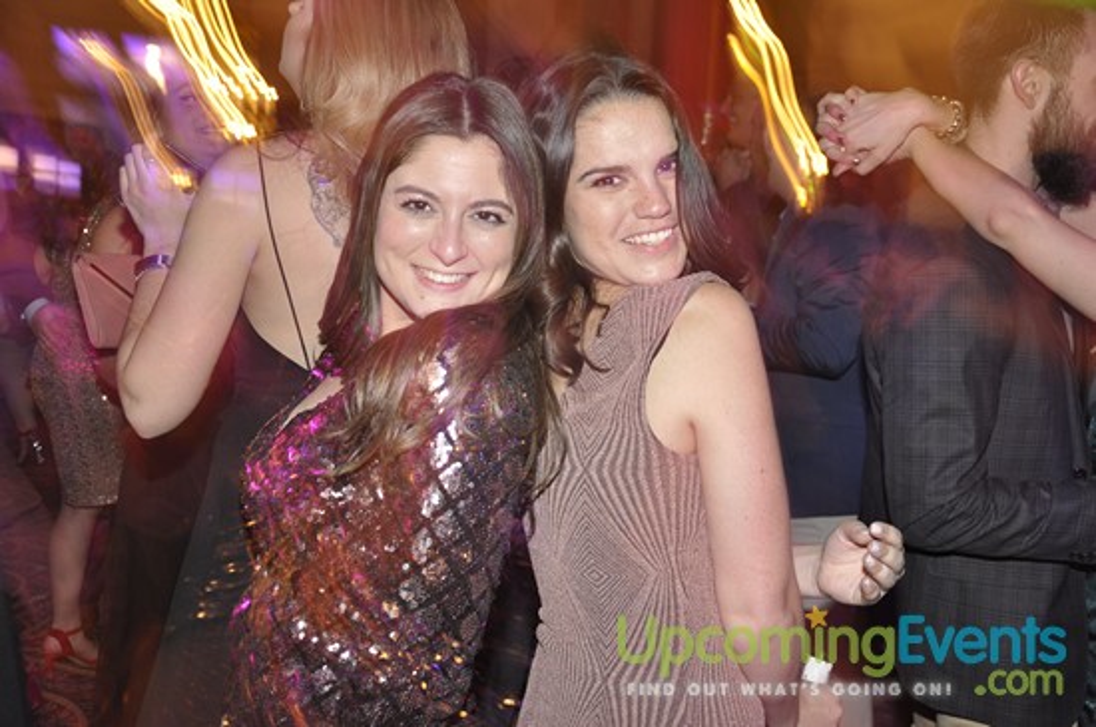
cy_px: 364
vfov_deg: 31.8
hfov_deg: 46.5
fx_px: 1277
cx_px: 548
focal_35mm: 42
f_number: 5
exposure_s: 1
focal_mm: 28
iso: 400
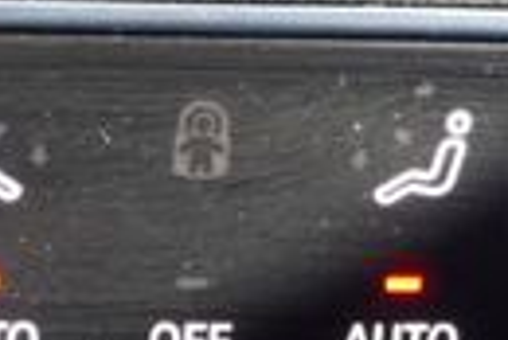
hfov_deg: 9.5
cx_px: -74
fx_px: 3009
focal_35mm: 213
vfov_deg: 6.4
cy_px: 578
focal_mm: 18
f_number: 4
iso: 1250
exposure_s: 1/60
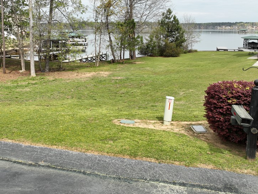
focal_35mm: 34
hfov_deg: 52.6
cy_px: 64
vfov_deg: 41.2
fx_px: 253
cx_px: 79
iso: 120
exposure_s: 1/200
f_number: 2.8
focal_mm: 12.29
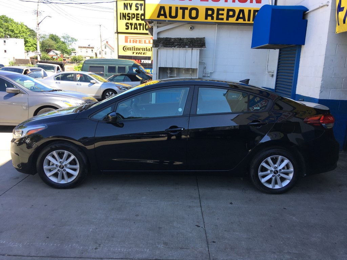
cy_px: 130
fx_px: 291
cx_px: 174
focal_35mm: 29
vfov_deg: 48.2
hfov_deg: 61.7
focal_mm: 4.15
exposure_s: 1/295
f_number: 2.2
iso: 25
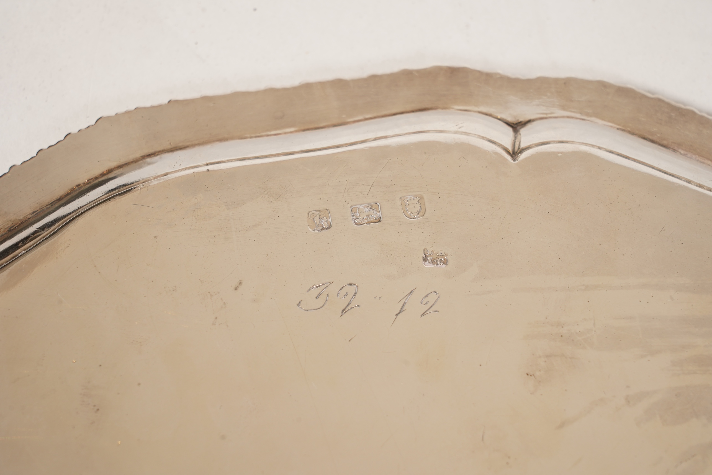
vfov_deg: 13.0
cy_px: 238
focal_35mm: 105
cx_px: 356
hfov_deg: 19.5
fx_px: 2077
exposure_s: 1/125
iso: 500
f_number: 11
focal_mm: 105
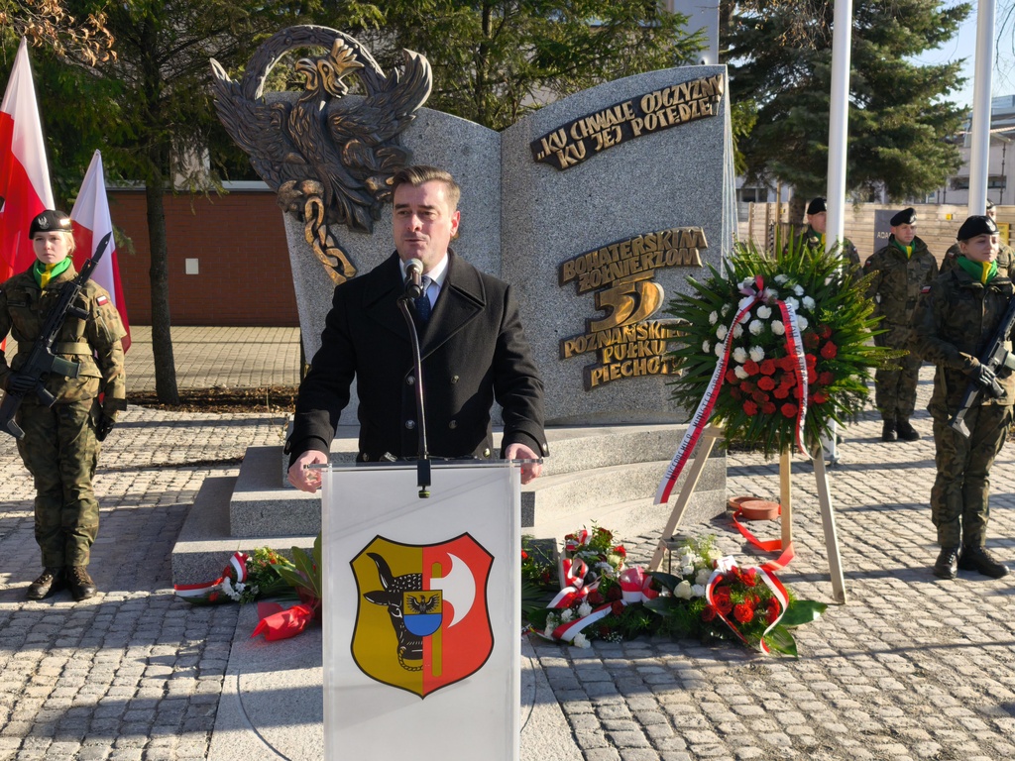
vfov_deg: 31.5
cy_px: 380
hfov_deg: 41.2
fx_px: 1349
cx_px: 508
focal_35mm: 46
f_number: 1.6
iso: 50
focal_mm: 6.57
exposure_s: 1/1302
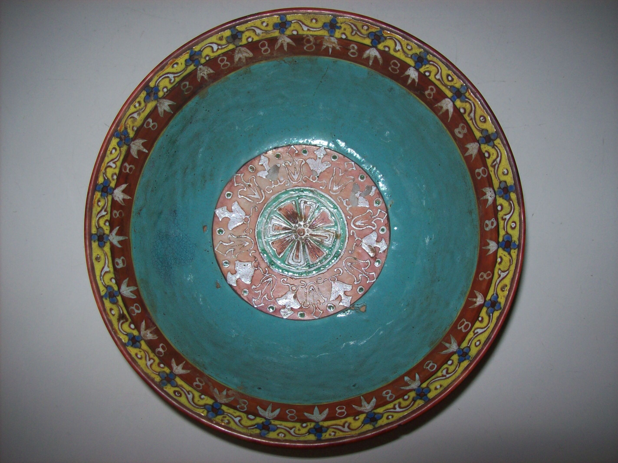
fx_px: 642
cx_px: 309
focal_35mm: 36
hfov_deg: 51.4
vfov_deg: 39.6
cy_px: 232
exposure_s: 1/64
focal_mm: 6
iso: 80
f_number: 2.7
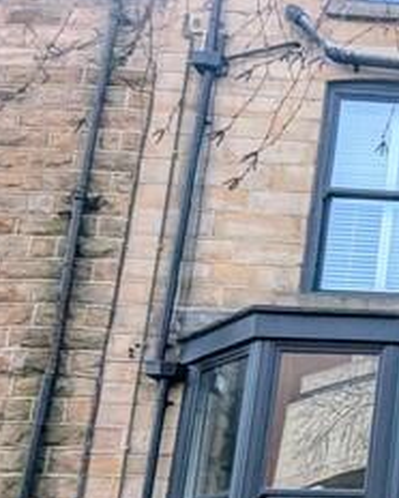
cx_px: 867
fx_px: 1017
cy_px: 497
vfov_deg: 26.1
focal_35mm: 69
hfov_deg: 15.7
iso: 50
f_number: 2.2
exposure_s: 1/1689
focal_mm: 2.35
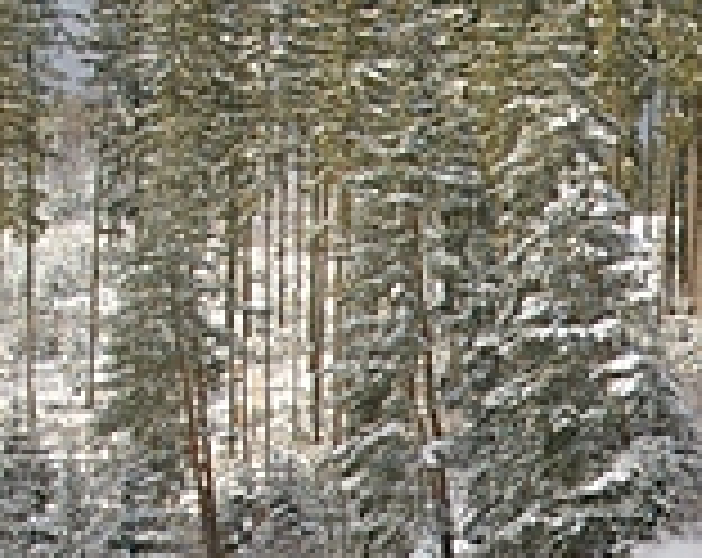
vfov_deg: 6.1
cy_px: 1030
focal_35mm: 246
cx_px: 1296
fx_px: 5098
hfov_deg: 7.6
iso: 200
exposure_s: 1/1000
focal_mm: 34
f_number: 8
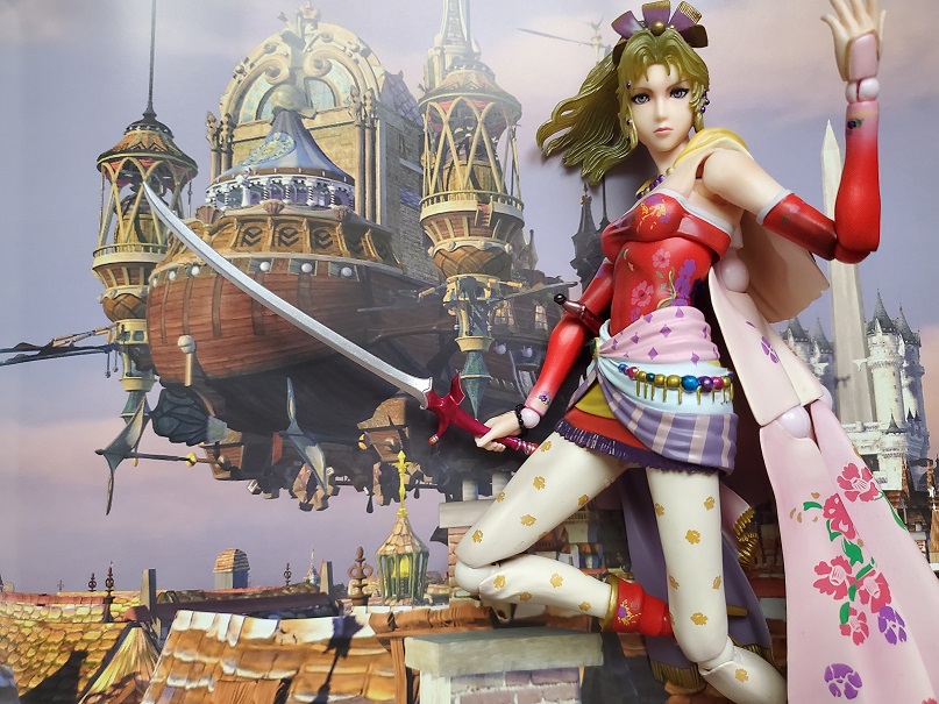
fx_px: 705
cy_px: 352
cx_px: 470
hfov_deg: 67.3
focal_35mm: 26
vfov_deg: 53.1
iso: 320
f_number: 1.5
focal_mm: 4.3
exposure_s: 1/50
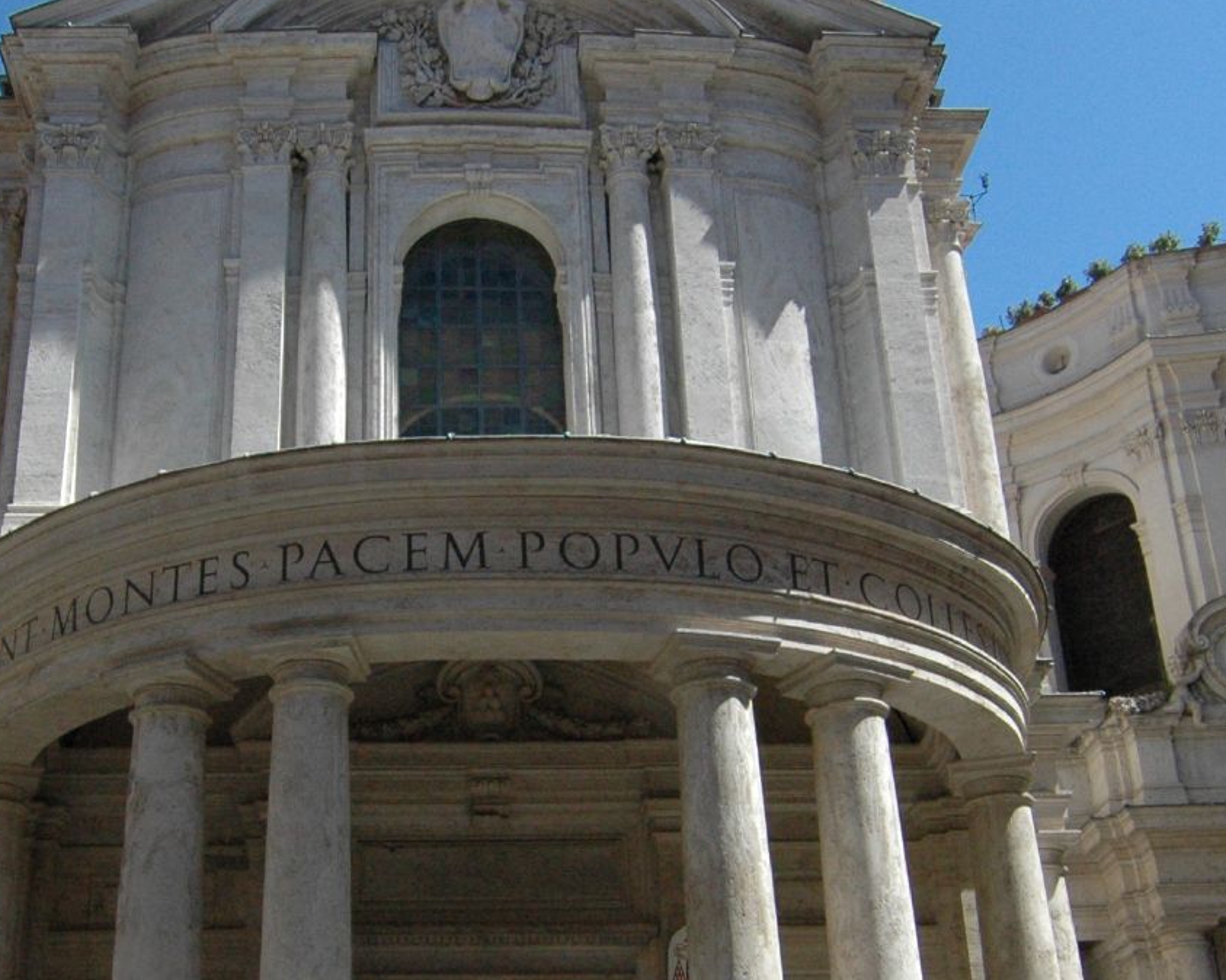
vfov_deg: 36.0
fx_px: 1487
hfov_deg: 44.5
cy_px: 678
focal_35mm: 41
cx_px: 468
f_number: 11
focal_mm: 12
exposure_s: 1/500
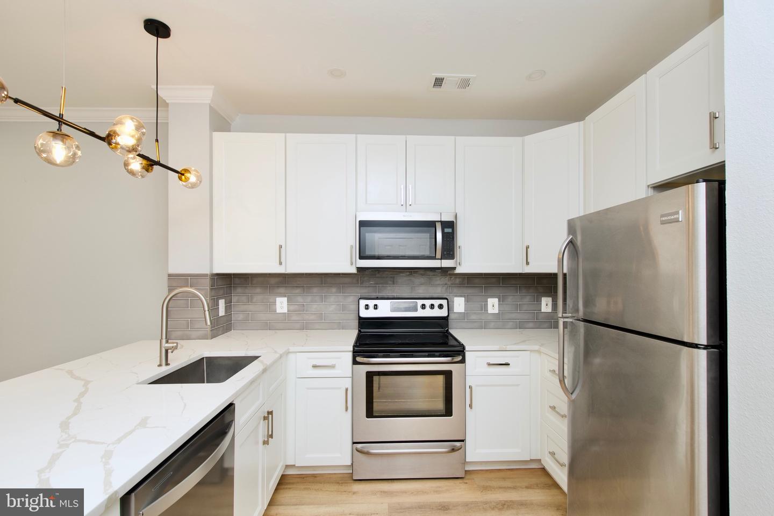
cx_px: 387
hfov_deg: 100.4
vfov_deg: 77.3
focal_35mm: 15
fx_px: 322
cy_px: 258
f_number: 7.1
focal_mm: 10
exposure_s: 1/30
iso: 320
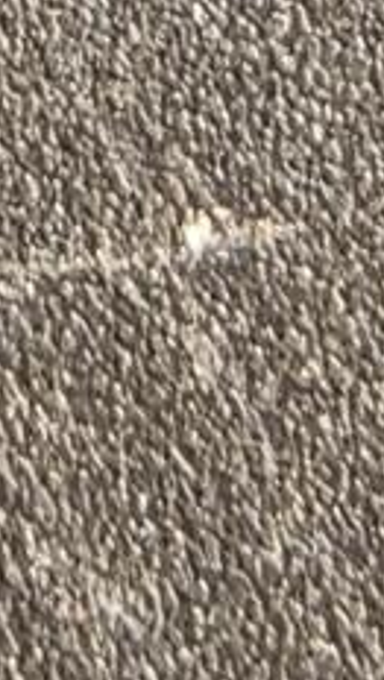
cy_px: -185
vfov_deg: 10.9
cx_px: 428
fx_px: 3502
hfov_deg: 6.2
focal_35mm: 194
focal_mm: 2.32
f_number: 2
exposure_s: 1/50
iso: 250
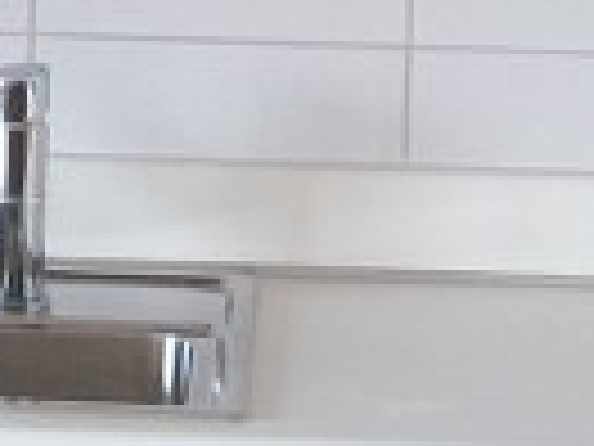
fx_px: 4667
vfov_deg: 5.4
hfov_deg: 7.3
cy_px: -108
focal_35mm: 272
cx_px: 220
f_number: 3.1
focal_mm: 6.3
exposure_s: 1/30
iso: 133
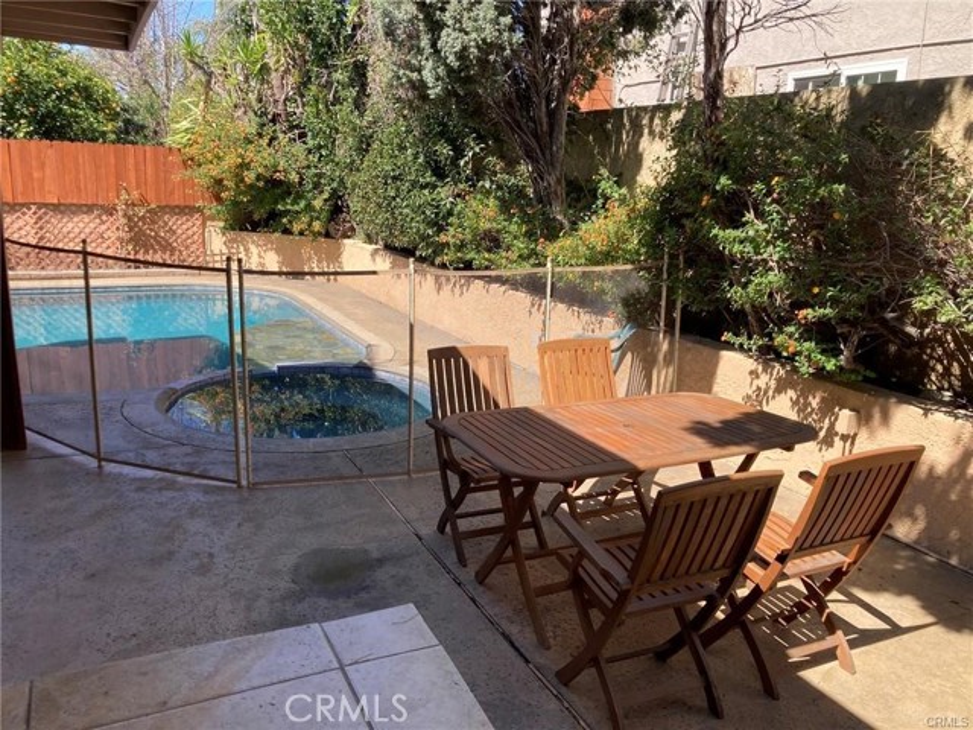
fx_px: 787
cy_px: 365
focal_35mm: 28
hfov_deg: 63.4
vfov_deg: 49.7
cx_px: 486
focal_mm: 3.99
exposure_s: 1/592
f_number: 1.8
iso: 20
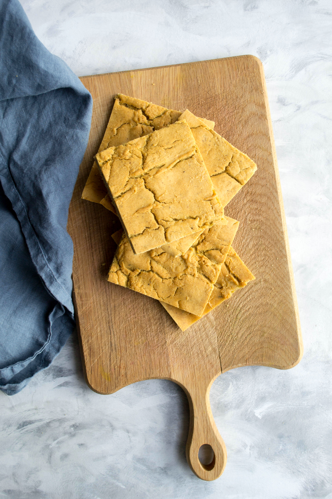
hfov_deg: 31.9
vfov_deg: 46.4
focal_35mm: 42
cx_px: 166
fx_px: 581
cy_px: 250
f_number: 5.6
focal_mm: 28
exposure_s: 1/60
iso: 160
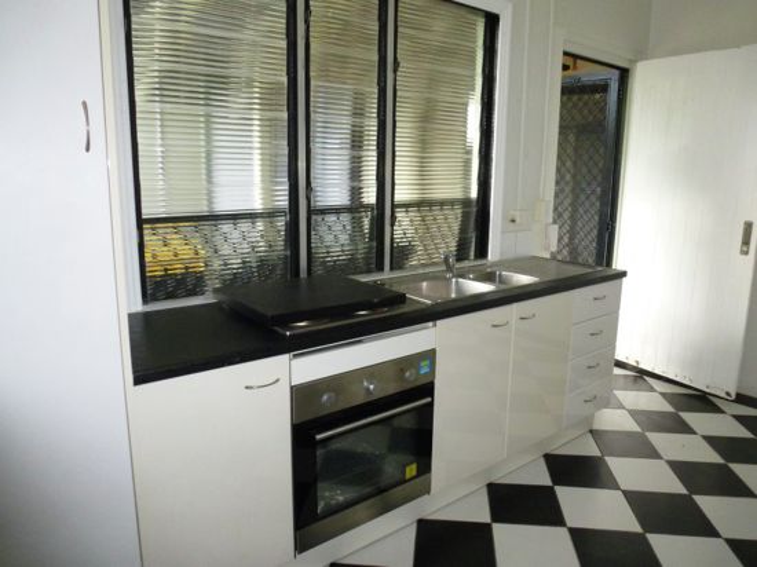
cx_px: 378
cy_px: 284
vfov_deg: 56.8
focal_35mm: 24
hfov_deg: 71.6
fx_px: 525
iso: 800
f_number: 3.3
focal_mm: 4.3
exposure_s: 1/60
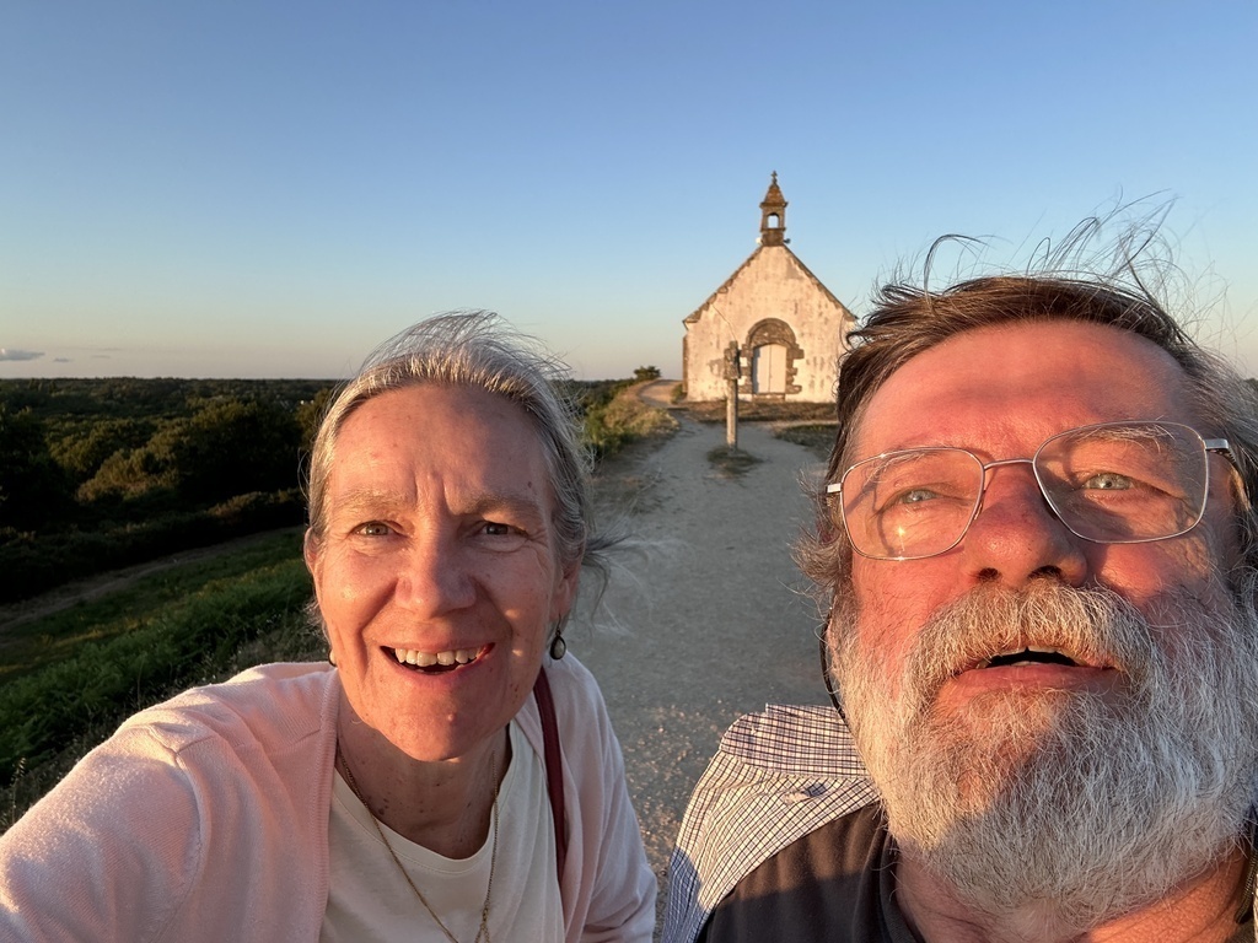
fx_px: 836
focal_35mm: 23
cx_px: 629
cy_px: 472
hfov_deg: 73.9
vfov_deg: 58.9
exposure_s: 1/164
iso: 20
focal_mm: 2.69
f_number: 1.9
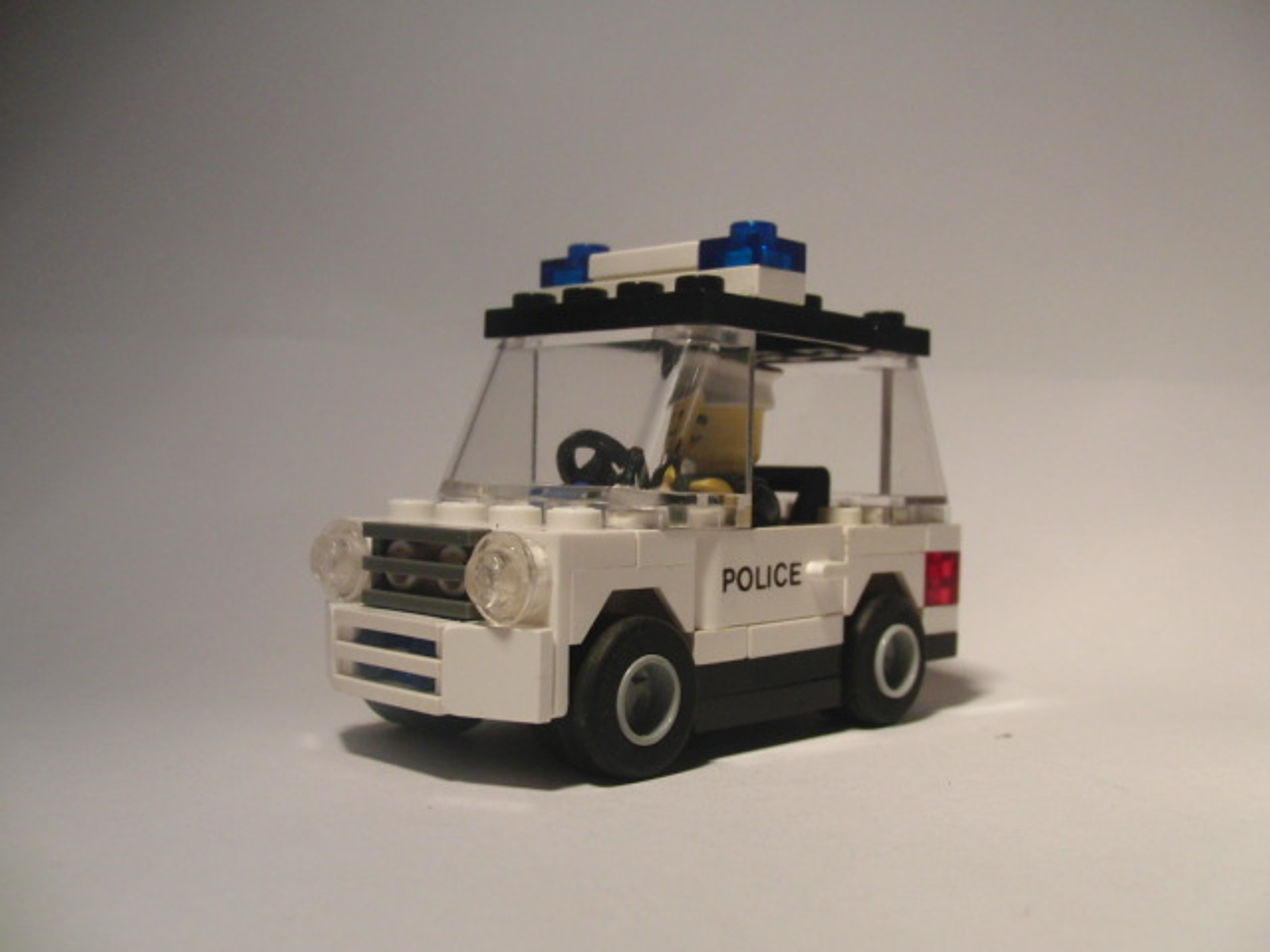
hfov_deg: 50.1
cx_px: 635
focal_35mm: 37
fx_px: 1357
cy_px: 476
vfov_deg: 38.7
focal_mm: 6.42
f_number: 3.6
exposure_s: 1/80
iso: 320
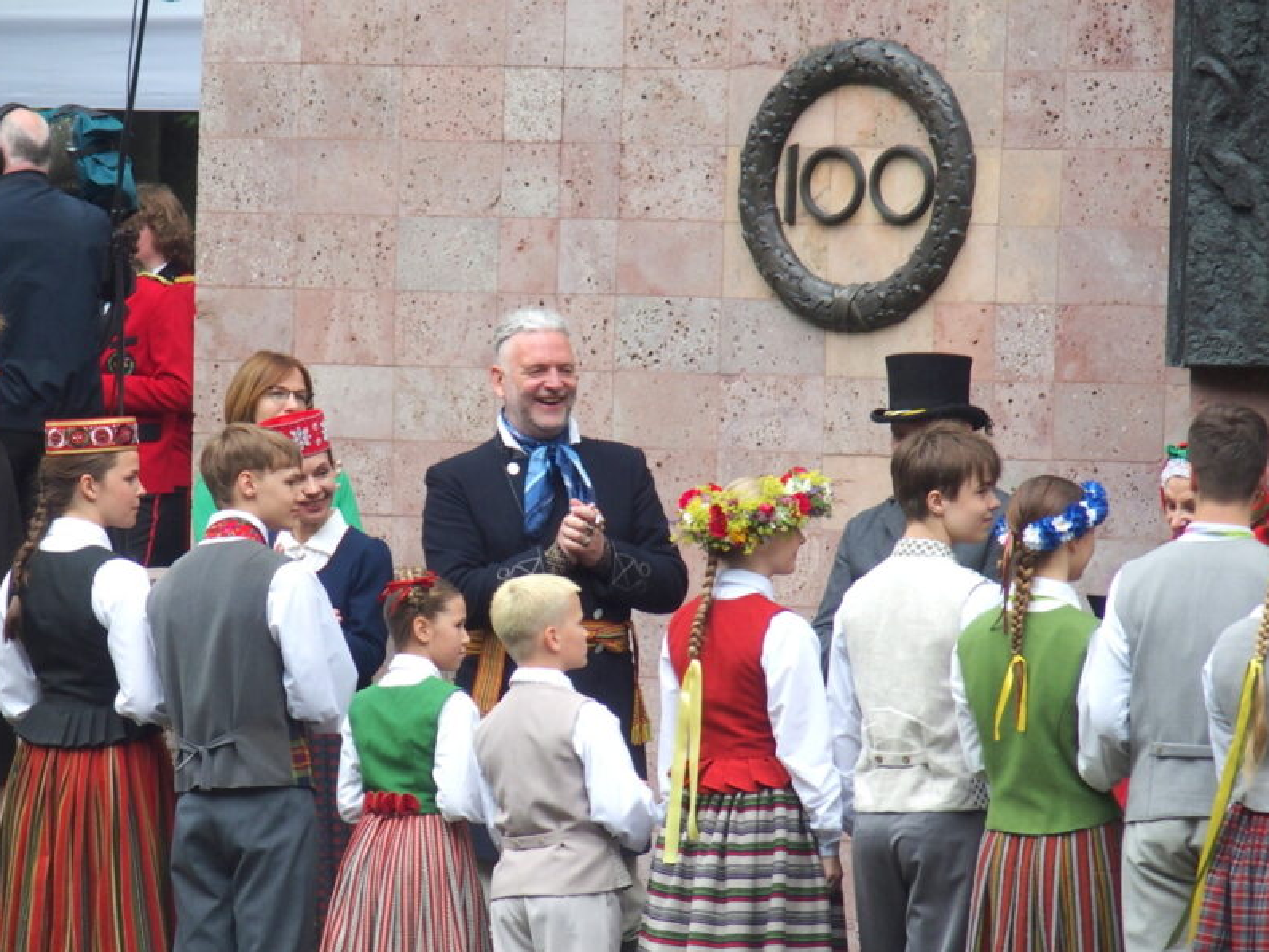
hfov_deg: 5.1
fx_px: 14151
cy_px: 485
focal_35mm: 386
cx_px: 467
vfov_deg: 3.9
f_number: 3.2
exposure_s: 1/250
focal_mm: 64.3
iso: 100
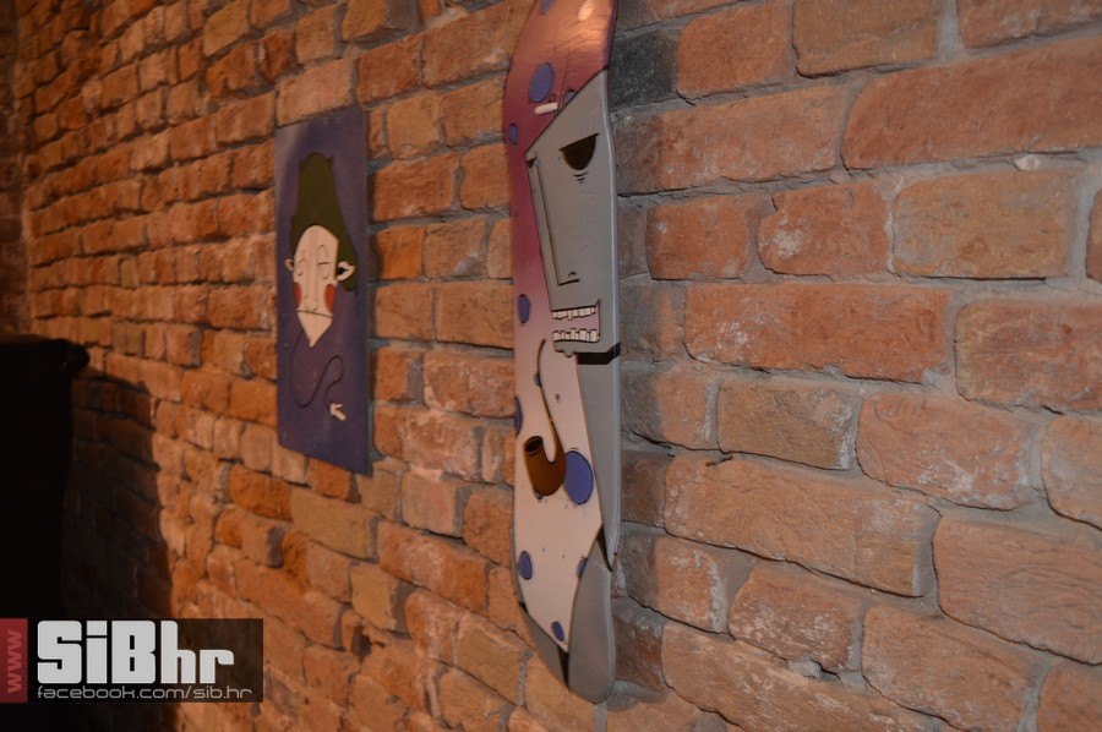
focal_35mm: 39
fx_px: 1193
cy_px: 366
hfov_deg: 49.6
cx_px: 551
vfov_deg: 34.1
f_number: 4.2
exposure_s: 1/15
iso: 400
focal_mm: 26
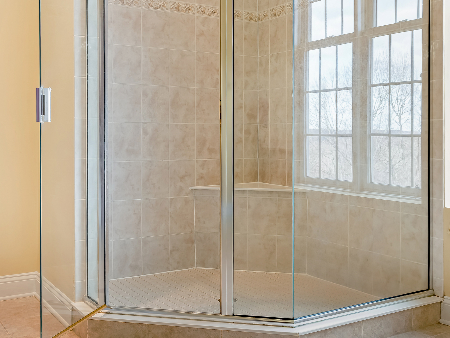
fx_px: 546
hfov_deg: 44.8
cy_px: 139
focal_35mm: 42
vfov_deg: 34.3
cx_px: 230
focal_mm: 22
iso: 100
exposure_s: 1
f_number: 7.1
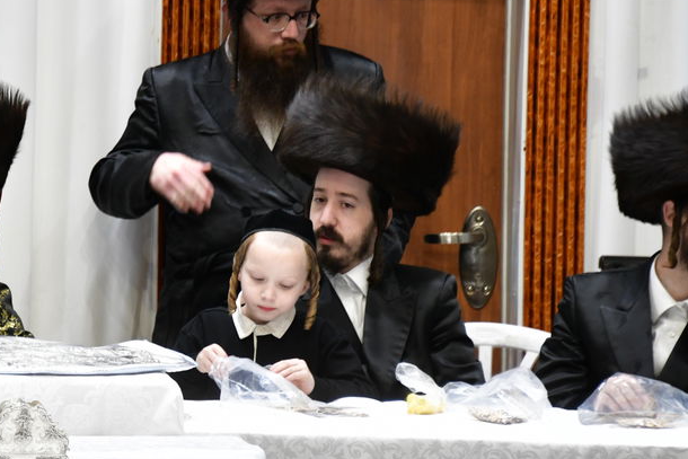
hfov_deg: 5.0
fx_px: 7894
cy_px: 112
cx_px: -90
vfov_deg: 3.3
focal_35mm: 413
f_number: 5.6
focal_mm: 180
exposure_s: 1/100
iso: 2000
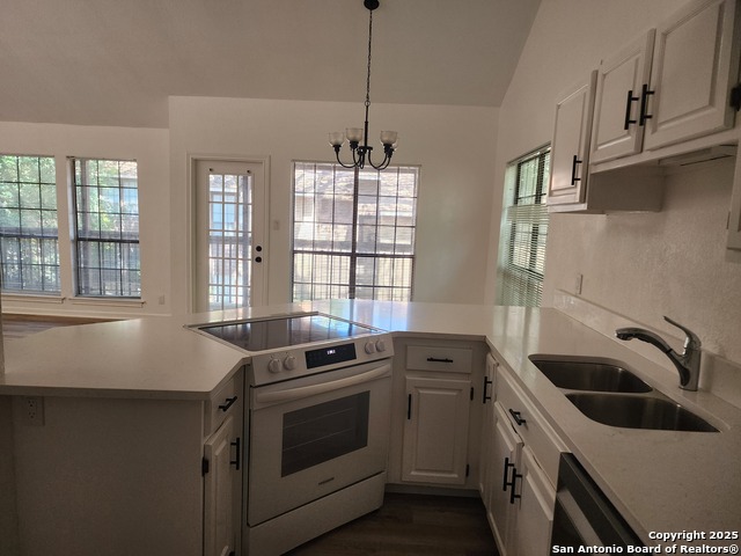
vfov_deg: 58.9
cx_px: 370
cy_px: 278
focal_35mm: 23
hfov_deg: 73.9
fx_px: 492
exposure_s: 1/120
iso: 160
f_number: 1.8
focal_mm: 6.4
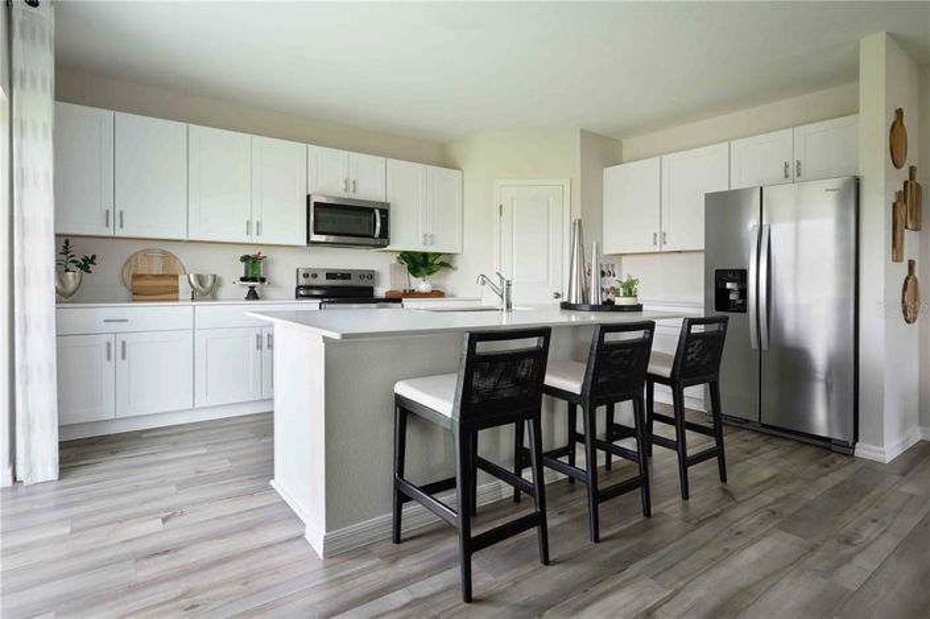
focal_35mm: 18
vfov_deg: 65.9
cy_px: 310
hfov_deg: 88.5
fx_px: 478
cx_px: 465
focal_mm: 18.5
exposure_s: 1/13
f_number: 8
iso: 125
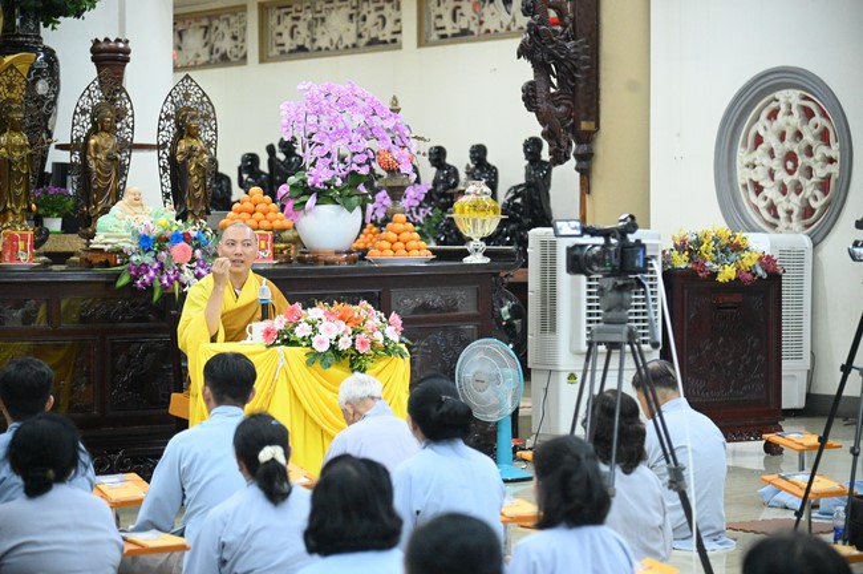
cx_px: 432
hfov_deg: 20.4
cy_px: 287
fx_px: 2395
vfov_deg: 13.7
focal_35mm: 100
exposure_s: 1/250
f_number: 4
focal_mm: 100
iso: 16000
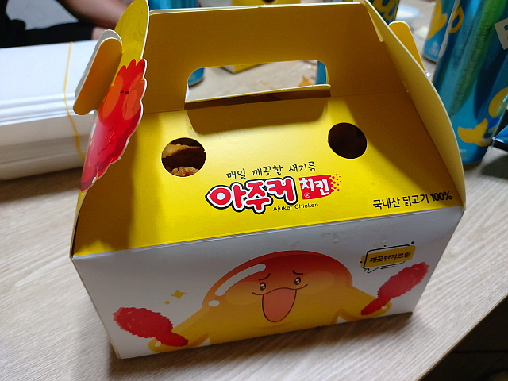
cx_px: 254
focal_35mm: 25
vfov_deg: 54.9
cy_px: 190
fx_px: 367
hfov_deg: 69.4
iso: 200
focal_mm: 4.58
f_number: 2
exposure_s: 1/30
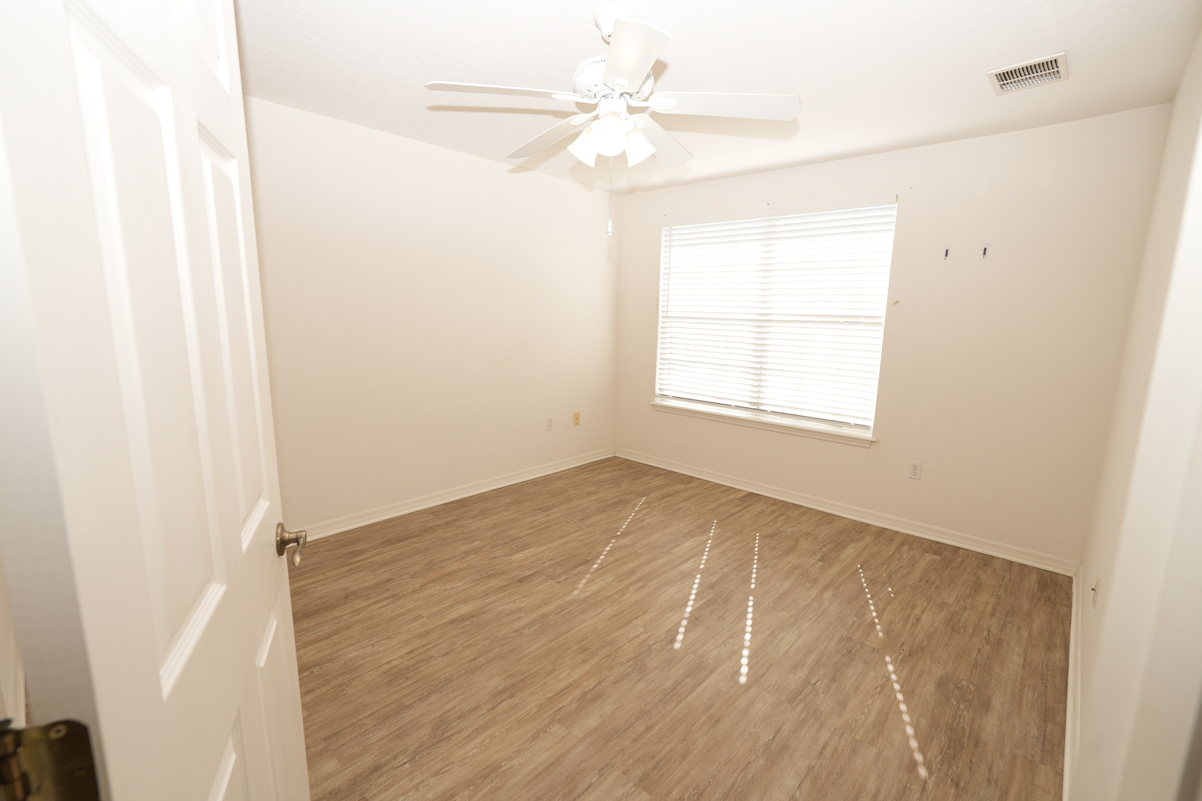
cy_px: 400
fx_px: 534
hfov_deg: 96.7
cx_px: 601
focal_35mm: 16
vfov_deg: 73.7
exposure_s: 1/50
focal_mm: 16
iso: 100
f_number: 5.6
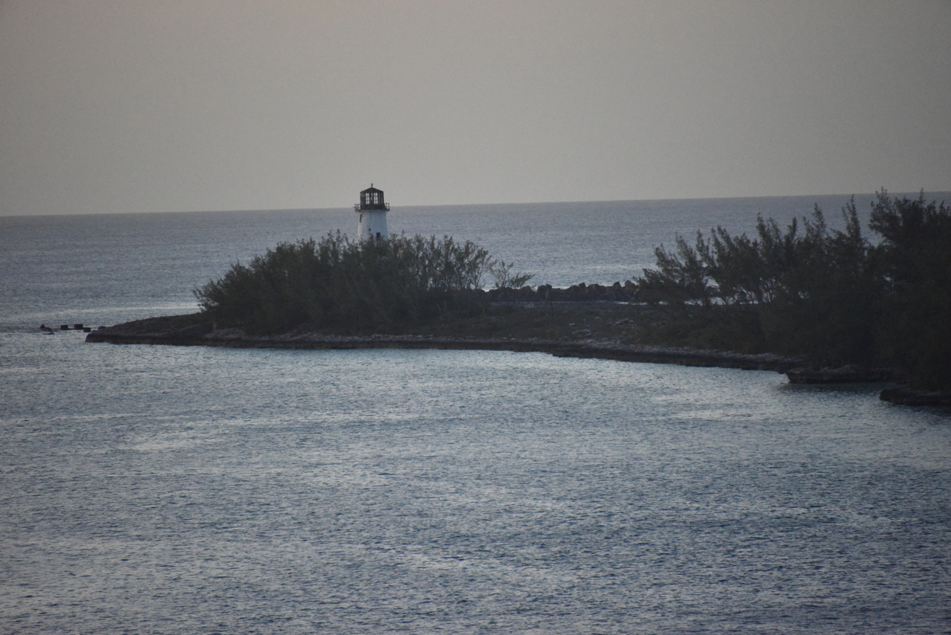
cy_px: 318
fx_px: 7926
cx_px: 476
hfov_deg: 6.9
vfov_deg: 4.6
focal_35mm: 300
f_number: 5.6
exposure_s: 1/640
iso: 9000
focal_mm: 300
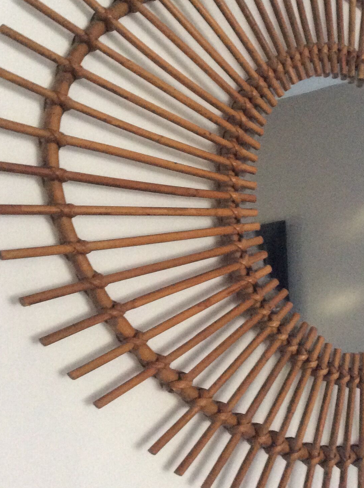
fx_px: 801
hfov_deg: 25.5
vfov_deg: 33.7
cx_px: 235
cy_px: 202
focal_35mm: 57
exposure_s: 1/25
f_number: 2.4
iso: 250
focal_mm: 3.3
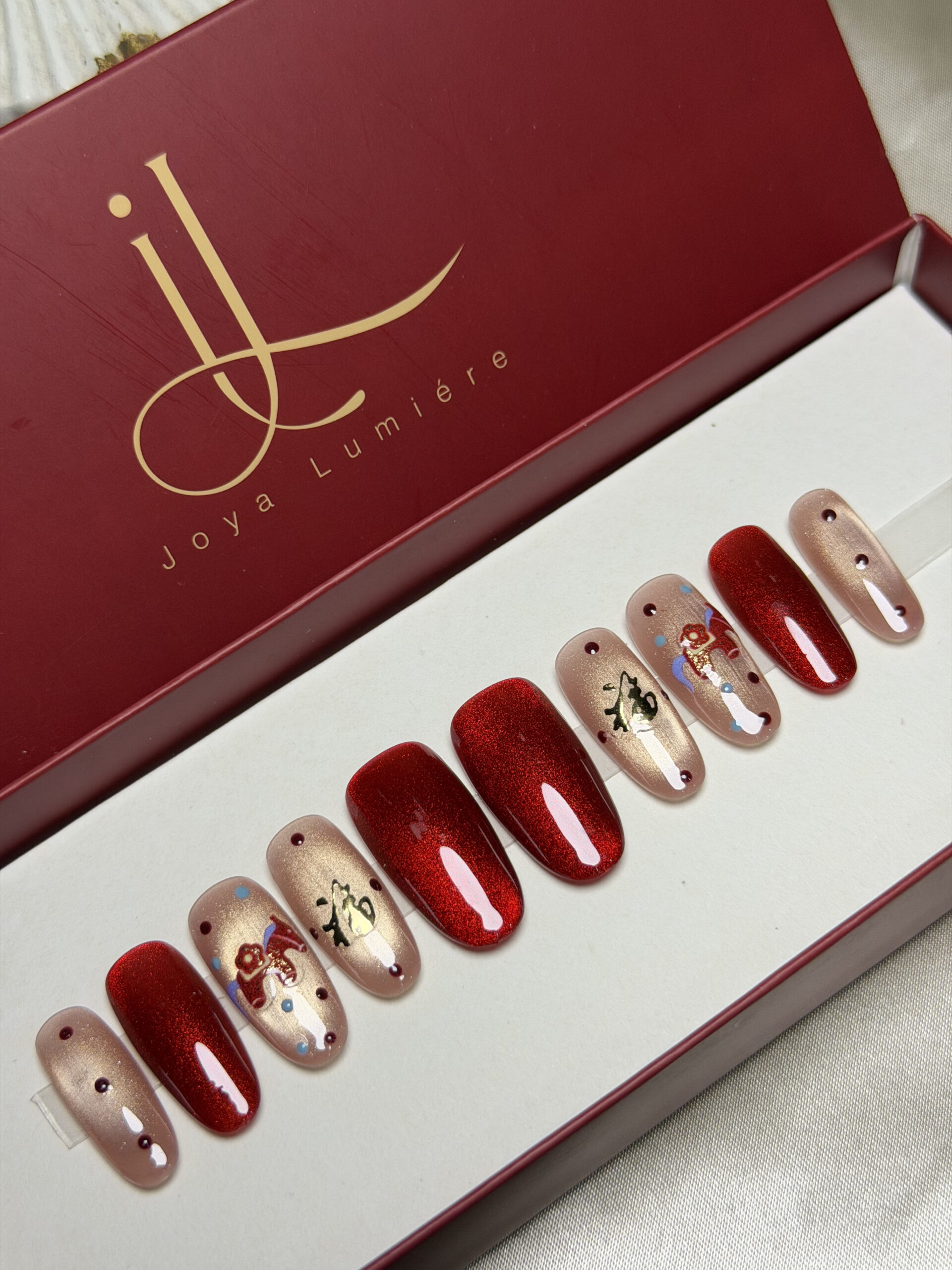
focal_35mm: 48
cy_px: 635
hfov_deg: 30.3
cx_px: 476
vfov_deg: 39.7
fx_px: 1760
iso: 100
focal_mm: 6.76
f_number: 1.78
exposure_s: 1/96
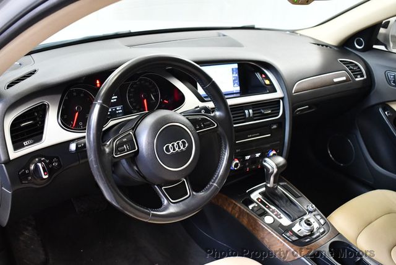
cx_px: 198
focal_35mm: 36
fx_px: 396
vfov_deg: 36.9
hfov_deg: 53.1
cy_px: 132
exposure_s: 1/60
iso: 3200
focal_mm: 18
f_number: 3.5
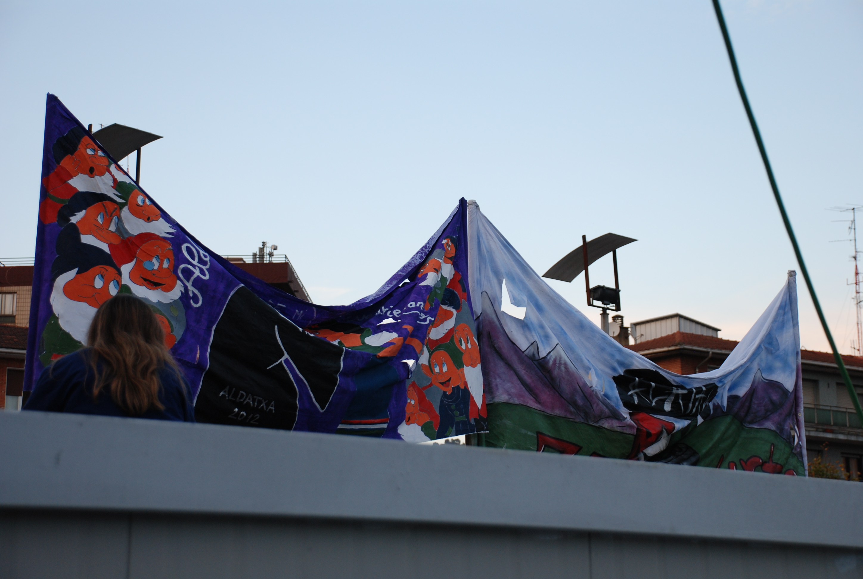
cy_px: 290
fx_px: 1802
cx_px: 432
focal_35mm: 75
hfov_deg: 26.9
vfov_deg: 18.3
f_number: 5
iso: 200
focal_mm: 50
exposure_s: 1/50
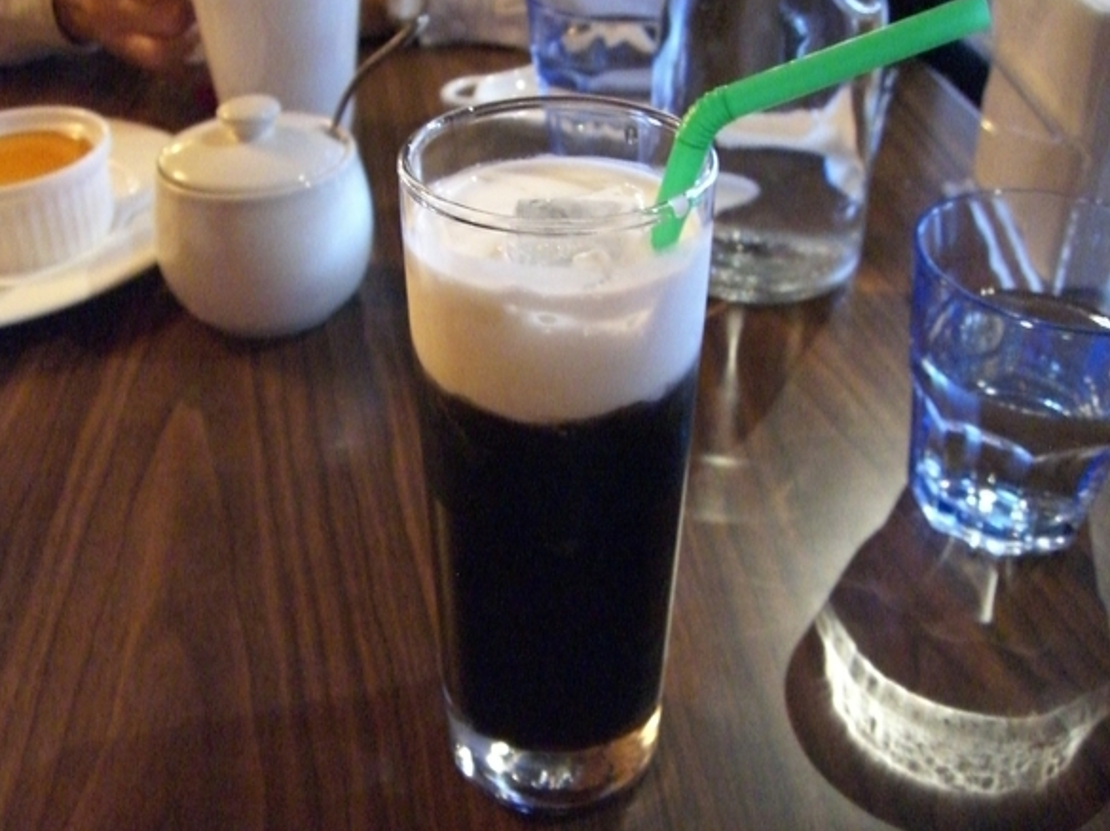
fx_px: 1250
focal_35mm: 39
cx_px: 545
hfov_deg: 47.9
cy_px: 408
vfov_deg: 36.8
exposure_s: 1/13
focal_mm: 6.2
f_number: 2.7
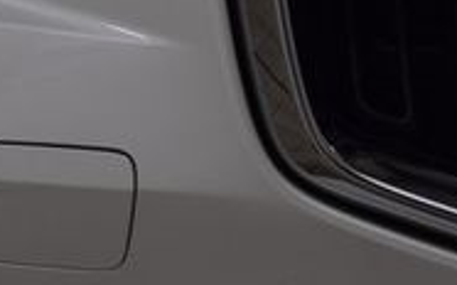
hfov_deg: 5.6
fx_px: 4593
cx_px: -292
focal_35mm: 369
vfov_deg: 3.5
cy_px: -149
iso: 400
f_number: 7.1
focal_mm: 70
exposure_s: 1/50
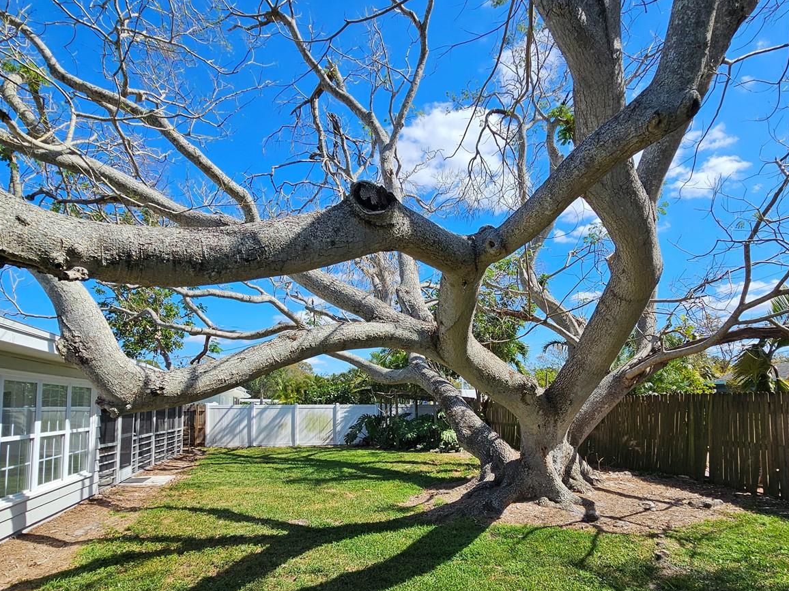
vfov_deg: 70.3
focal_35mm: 18
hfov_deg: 87.7
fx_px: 410
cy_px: 374
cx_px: 410
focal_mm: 2.2
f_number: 2.2
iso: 50
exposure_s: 1/2021
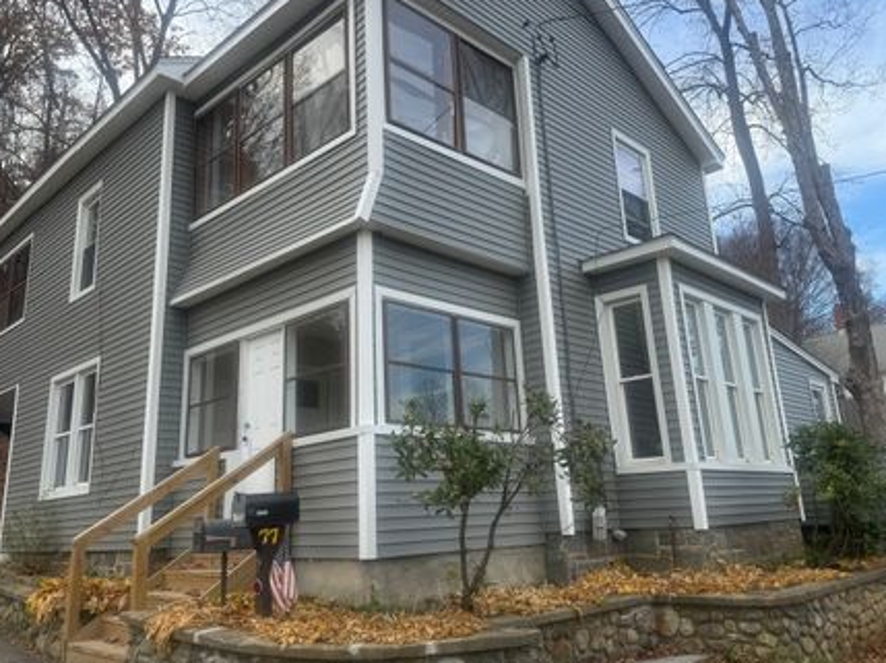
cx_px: 425
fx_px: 716
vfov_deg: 49.6
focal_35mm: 28
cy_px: 305
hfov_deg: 63.5
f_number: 1.78
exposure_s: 1/1026
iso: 80
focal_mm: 6.76
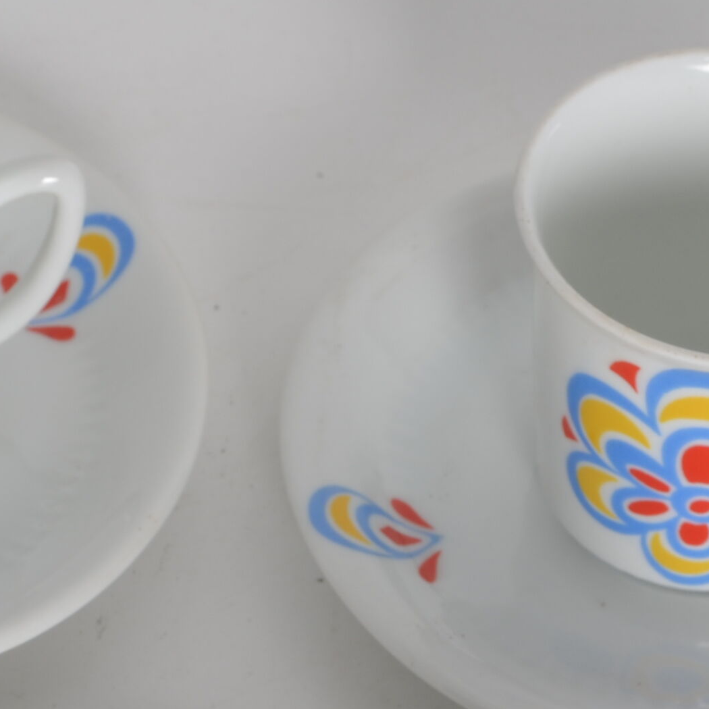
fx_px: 5191
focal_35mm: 224
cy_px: 802
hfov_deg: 7.8
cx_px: 344
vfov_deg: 7.8
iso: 100
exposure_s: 1/125
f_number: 11
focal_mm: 50
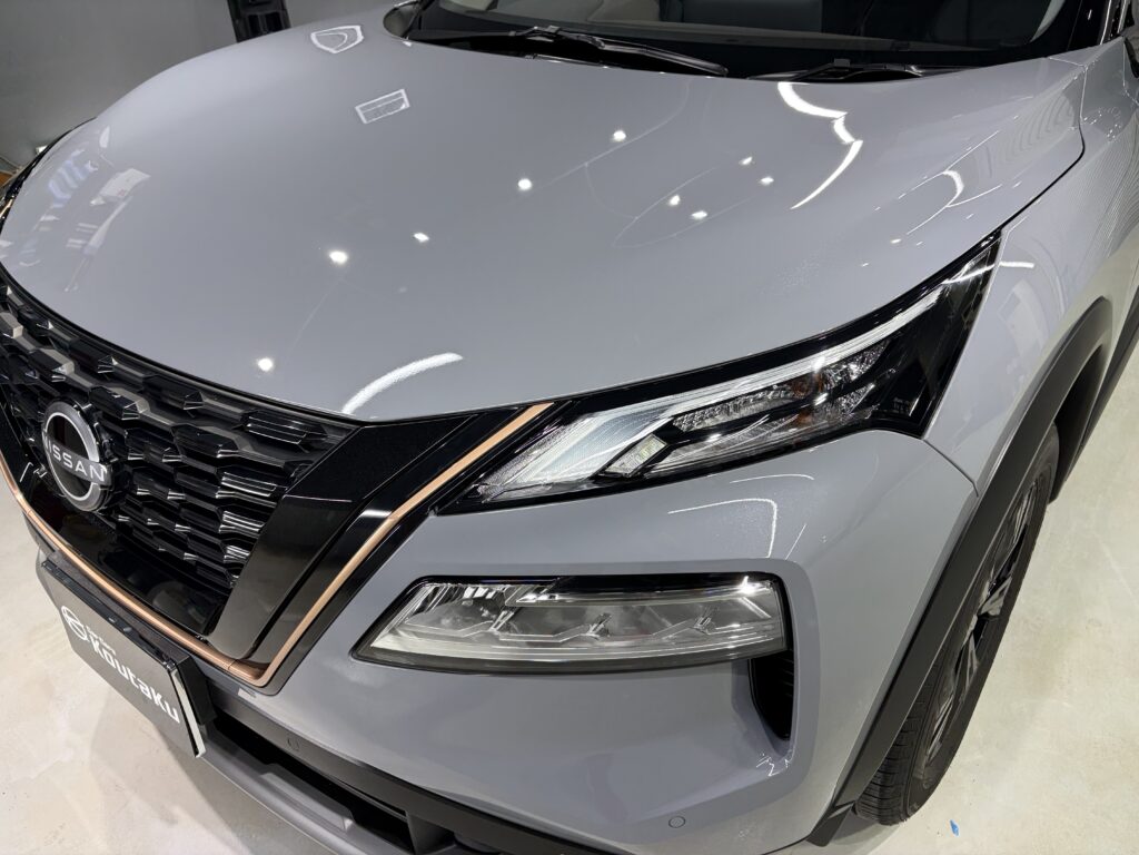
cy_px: 428
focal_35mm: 26
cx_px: 570
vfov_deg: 53.1
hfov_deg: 67.3
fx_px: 856
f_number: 1.6
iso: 64
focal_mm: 5.96
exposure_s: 1/120
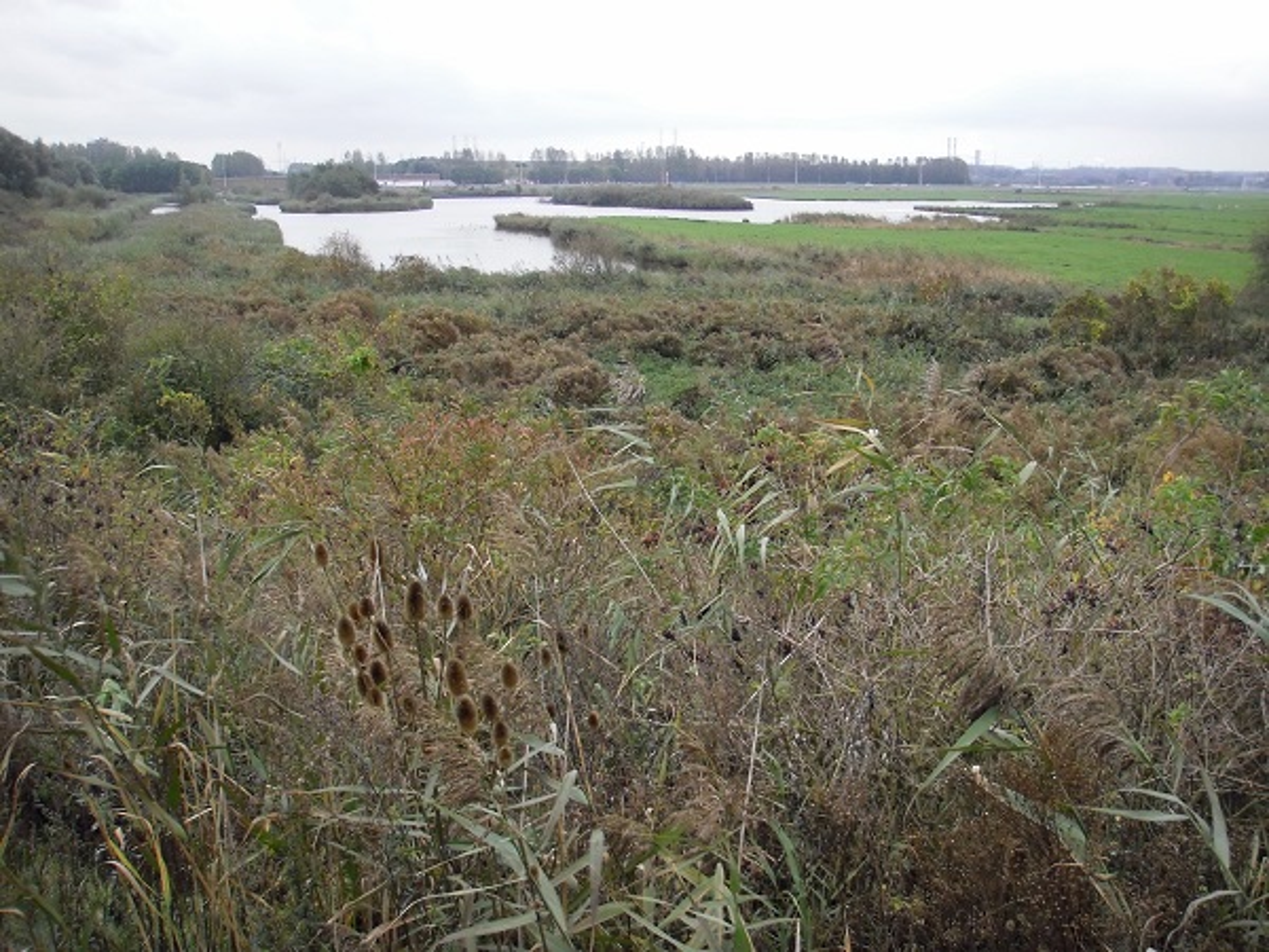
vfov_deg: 37.7
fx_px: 1393
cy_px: 476
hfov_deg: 49.0
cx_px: 634
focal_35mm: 38
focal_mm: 6.7
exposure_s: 1/100
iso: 100
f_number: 3.5
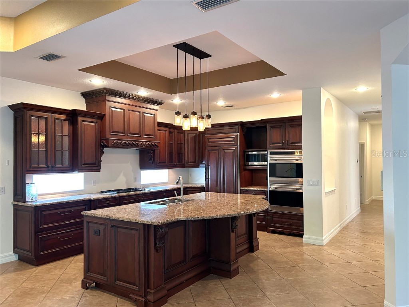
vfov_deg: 53.1
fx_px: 307
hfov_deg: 67.3
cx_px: 204
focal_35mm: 26
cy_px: 154
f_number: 1.5
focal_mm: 5.7
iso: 160
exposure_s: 1/60
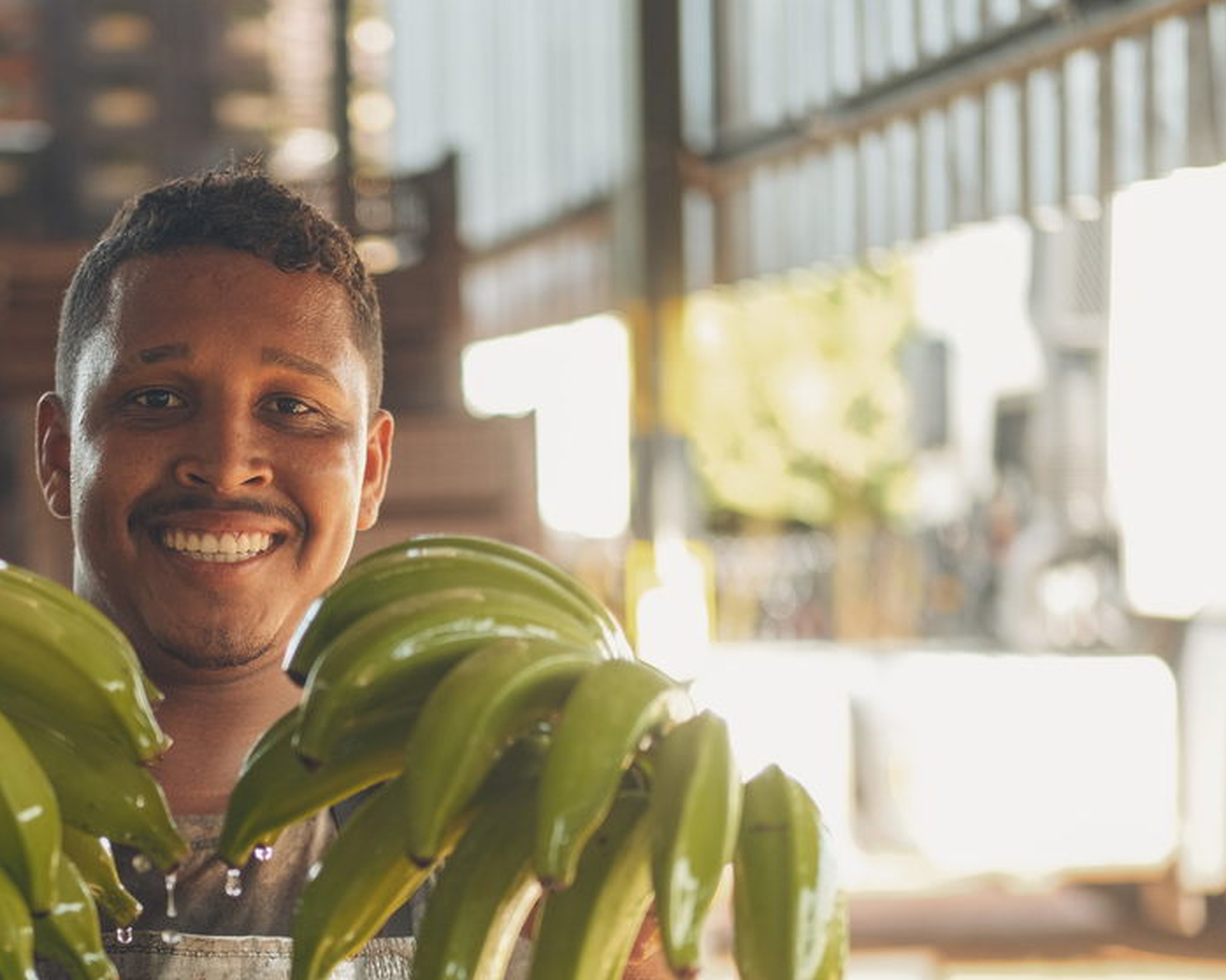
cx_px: 220
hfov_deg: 15.8
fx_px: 4389
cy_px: 657
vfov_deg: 12.7
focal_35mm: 121
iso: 320
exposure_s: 1/400
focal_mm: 50
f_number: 2
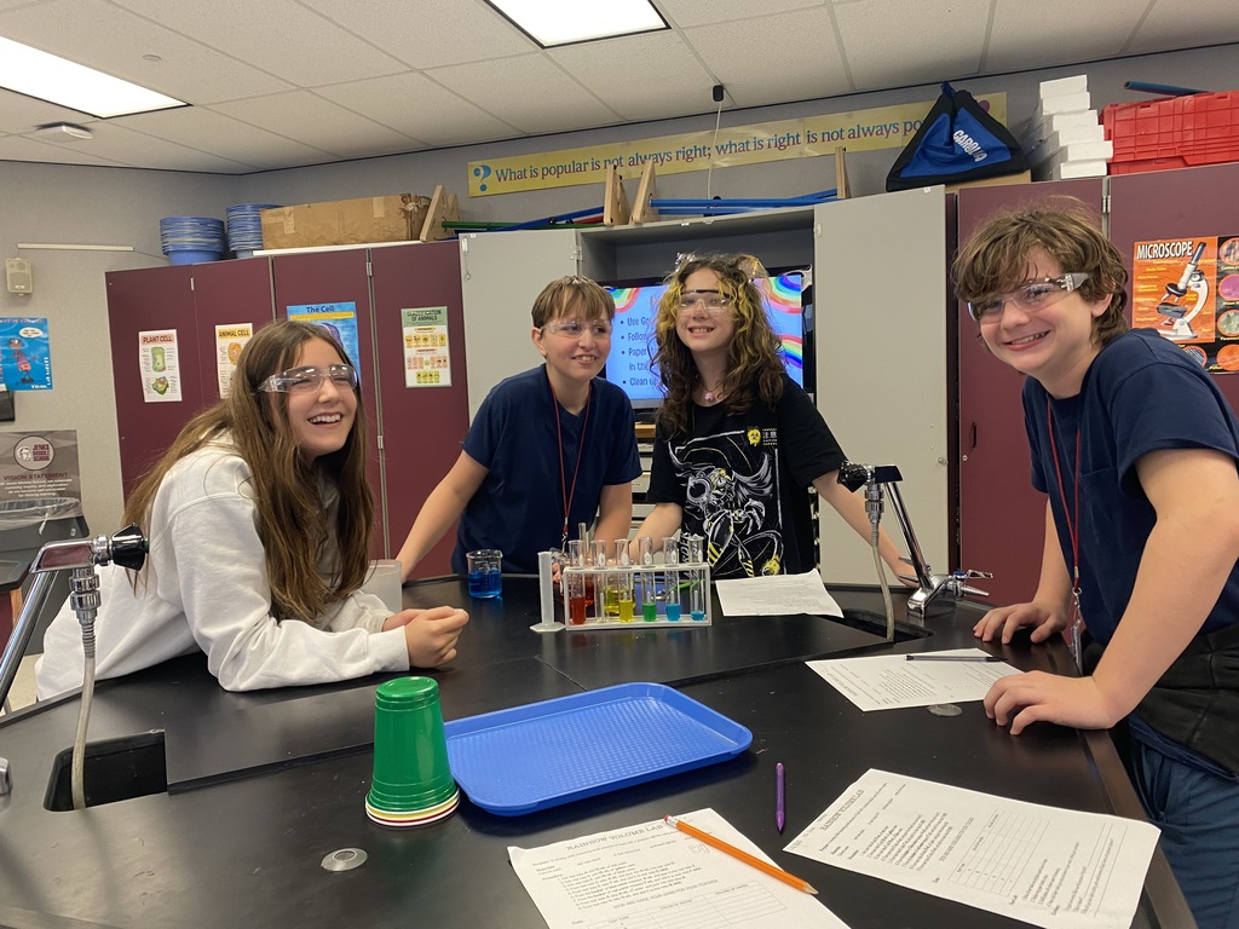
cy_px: 464
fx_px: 931
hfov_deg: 67.3
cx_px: 620
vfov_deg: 53.1
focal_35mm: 26
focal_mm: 4.25
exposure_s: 1/60
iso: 125
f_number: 1.8
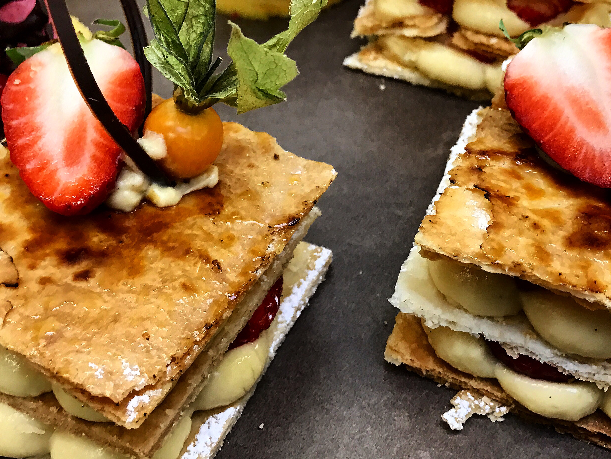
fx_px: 812
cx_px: 289
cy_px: 154
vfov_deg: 31.3
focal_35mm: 46
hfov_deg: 41.2
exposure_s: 1/25
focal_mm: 3.99
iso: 32
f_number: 1.8
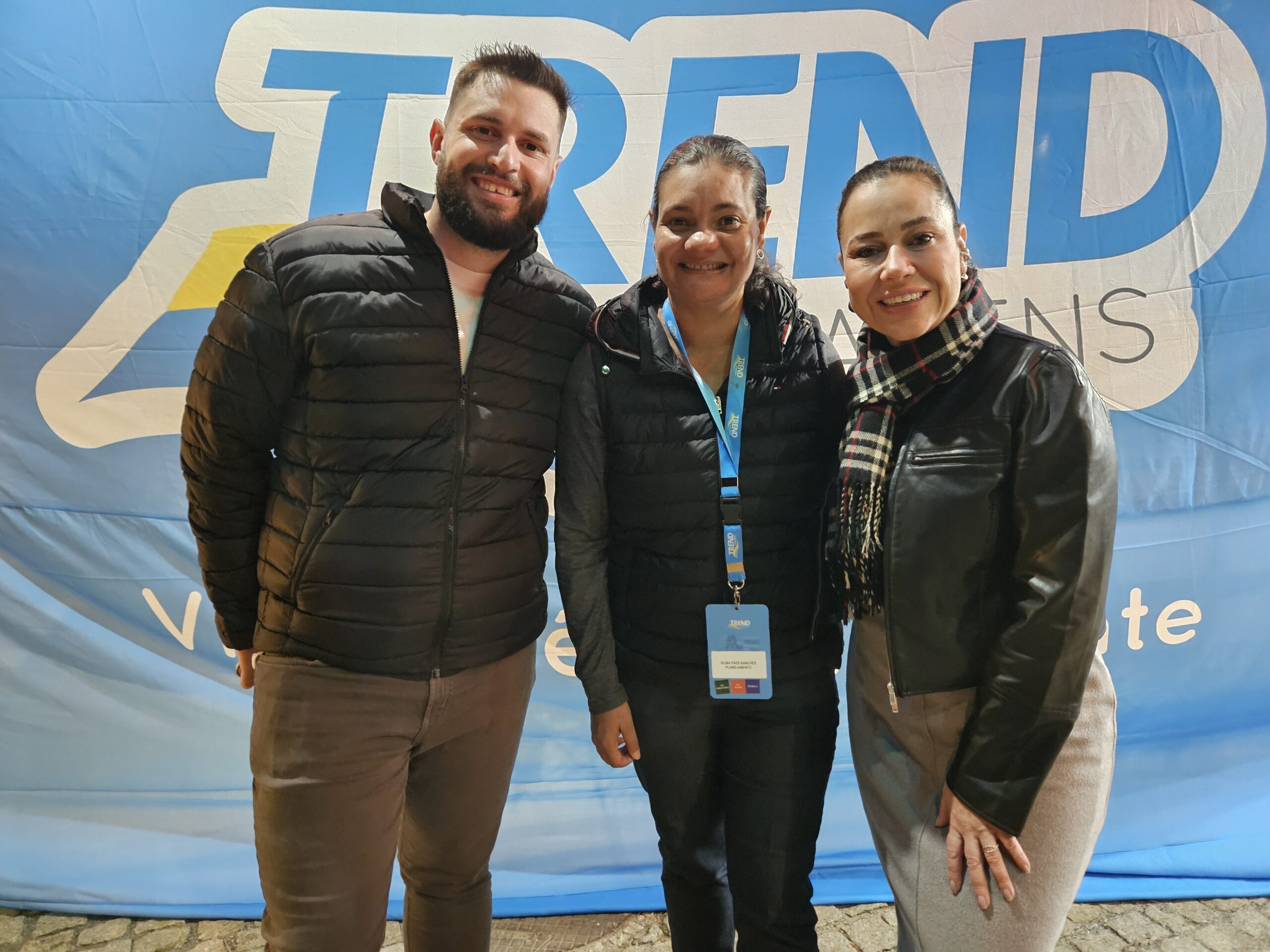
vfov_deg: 58.9
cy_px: 476
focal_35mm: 23
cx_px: 635
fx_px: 844
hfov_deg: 73.9
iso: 1600
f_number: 1.8
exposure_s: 1/17
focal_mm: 5.4
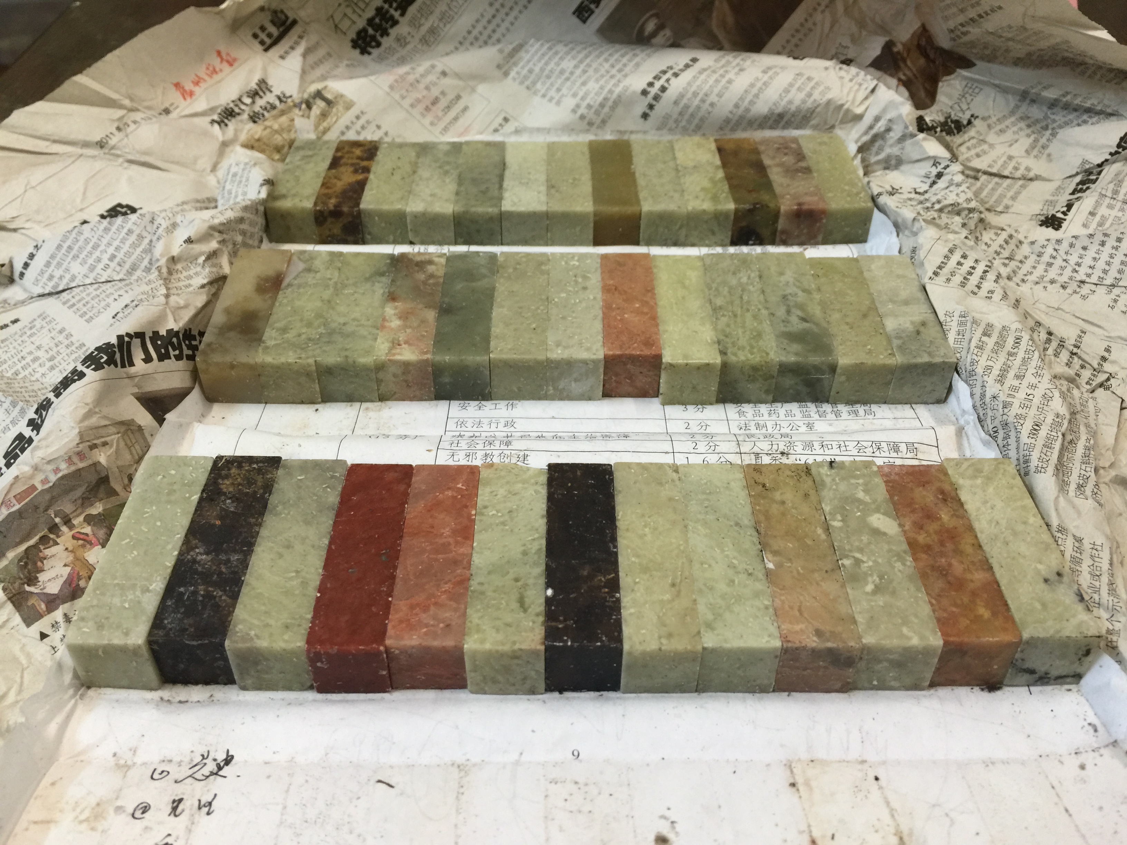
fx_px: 944
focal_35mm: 29
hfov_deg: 61.7
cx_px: 564
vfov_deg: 48.2
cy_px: 422
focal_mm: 4.15
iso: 64
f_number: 2.2
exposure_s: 1/17
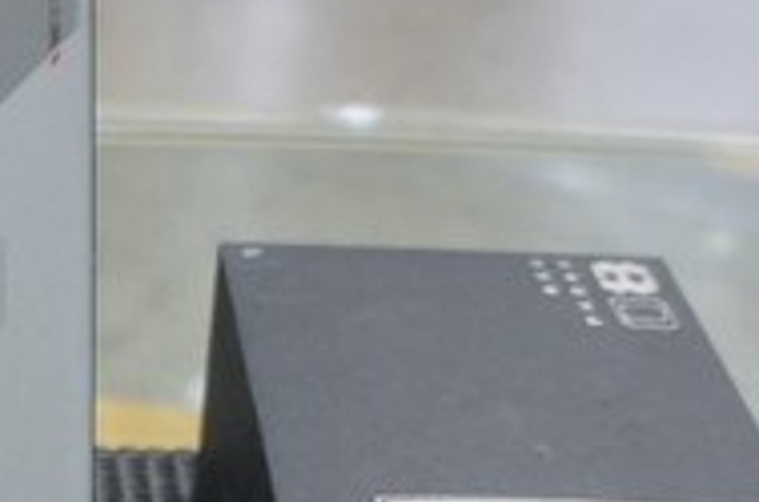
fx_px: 2166
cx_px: -104
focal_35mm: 103
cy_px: 667
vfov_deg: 12.8
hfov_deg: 19.0
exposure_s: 1/30
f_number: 3.5
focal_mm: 18
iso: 250
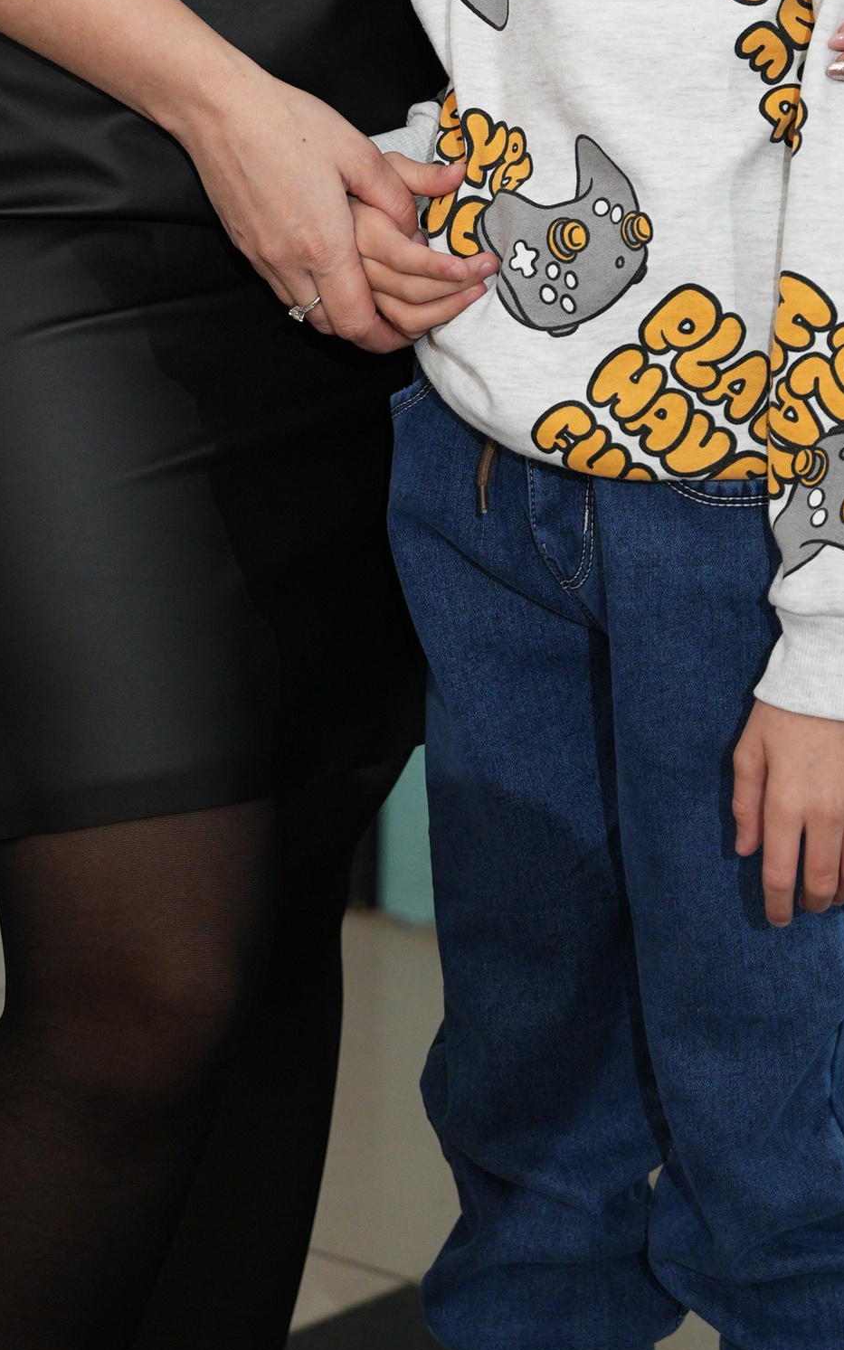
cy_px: -172
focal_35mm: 153
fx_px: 5623
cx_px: 372
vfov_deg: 13.4
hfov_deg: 8.6
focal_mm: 58.3
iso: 1250
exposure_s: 1/160
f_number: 2.8
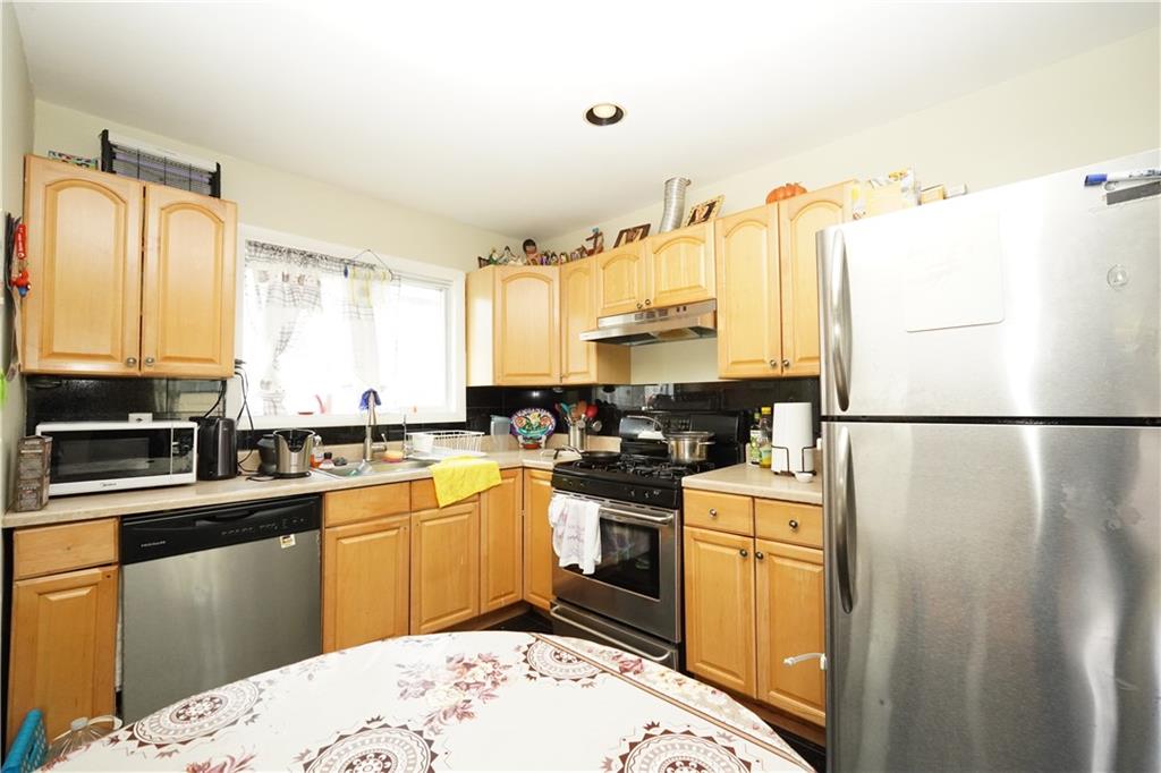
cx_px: 580
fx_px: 484
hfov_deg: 100.4
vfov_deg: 77.3
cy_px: 386
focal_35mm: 15
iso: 2500
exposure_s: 1/125
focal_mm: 10
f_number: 4.5
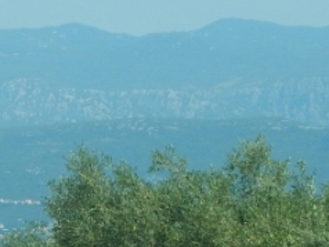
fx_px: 2493
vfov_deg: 5.7
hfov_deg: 7.4
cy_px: 109
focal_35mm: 262
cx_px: -163
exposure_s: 1/800
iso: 125
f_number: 4
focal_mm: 10.9
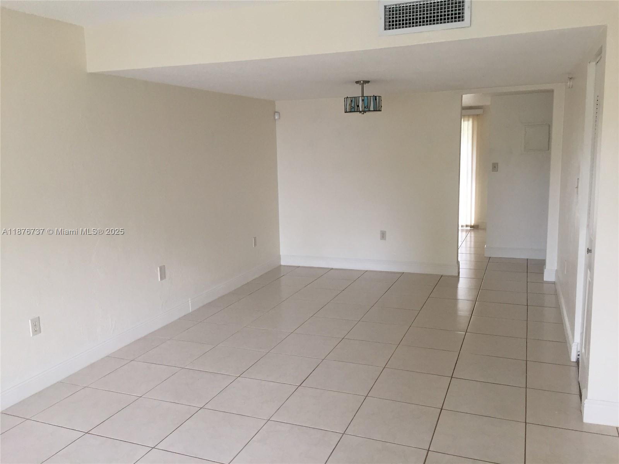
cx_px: 310
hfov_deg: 61.7
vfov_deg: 48.2
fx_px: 519
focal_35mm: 29
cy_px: 232
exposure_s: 1/30
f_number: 2.2
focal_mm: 4.15
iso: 50
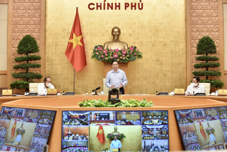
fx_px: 442
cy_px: 76
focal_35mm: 70
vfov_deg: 19.5
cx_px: 114
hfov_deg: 28.8
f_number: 3.2
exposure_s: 1/160
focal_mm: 70
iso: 1600
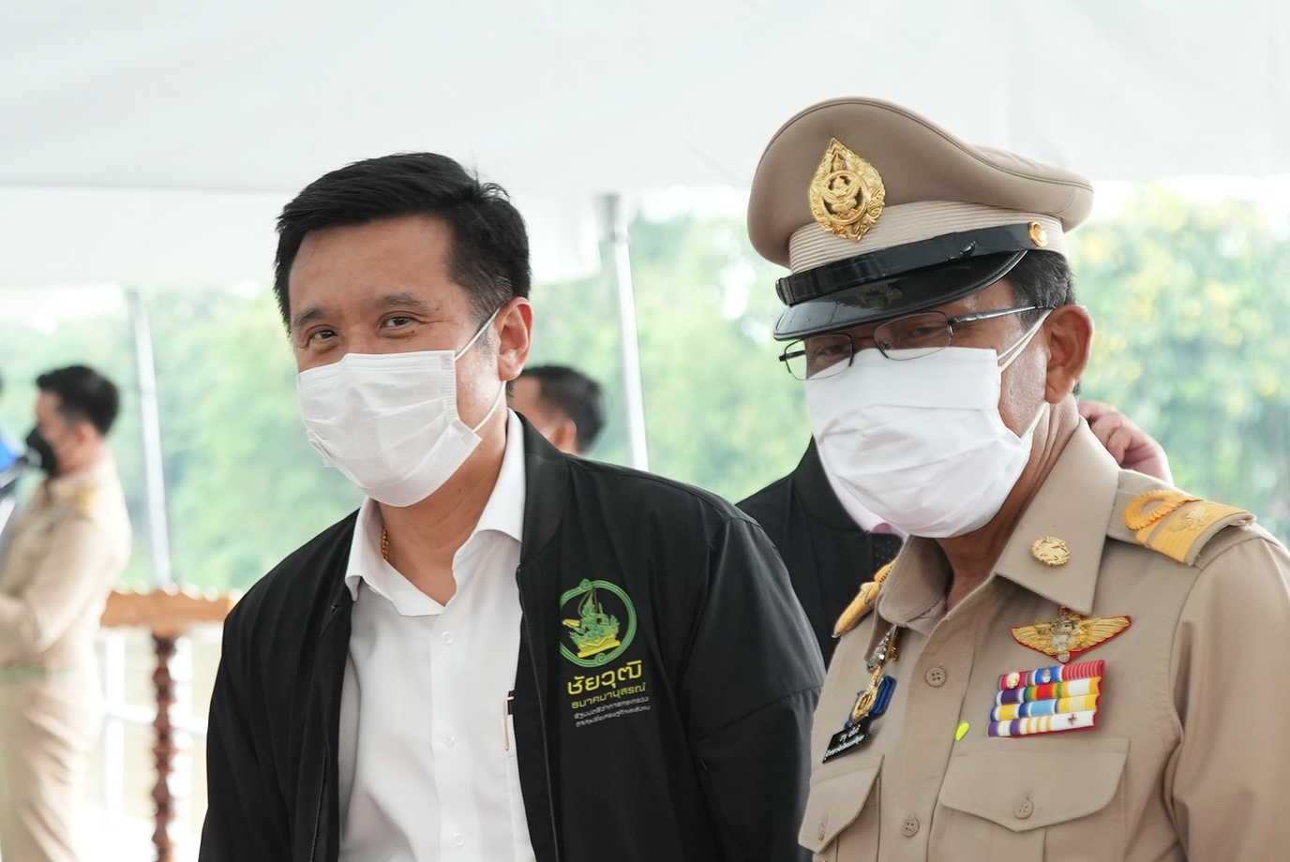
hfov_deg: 16.2
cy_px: 431
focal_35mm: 126
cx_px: 645
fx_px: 4519
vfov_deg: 10.9
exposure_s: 1/160
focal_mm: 84
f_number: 5.6
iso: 3200
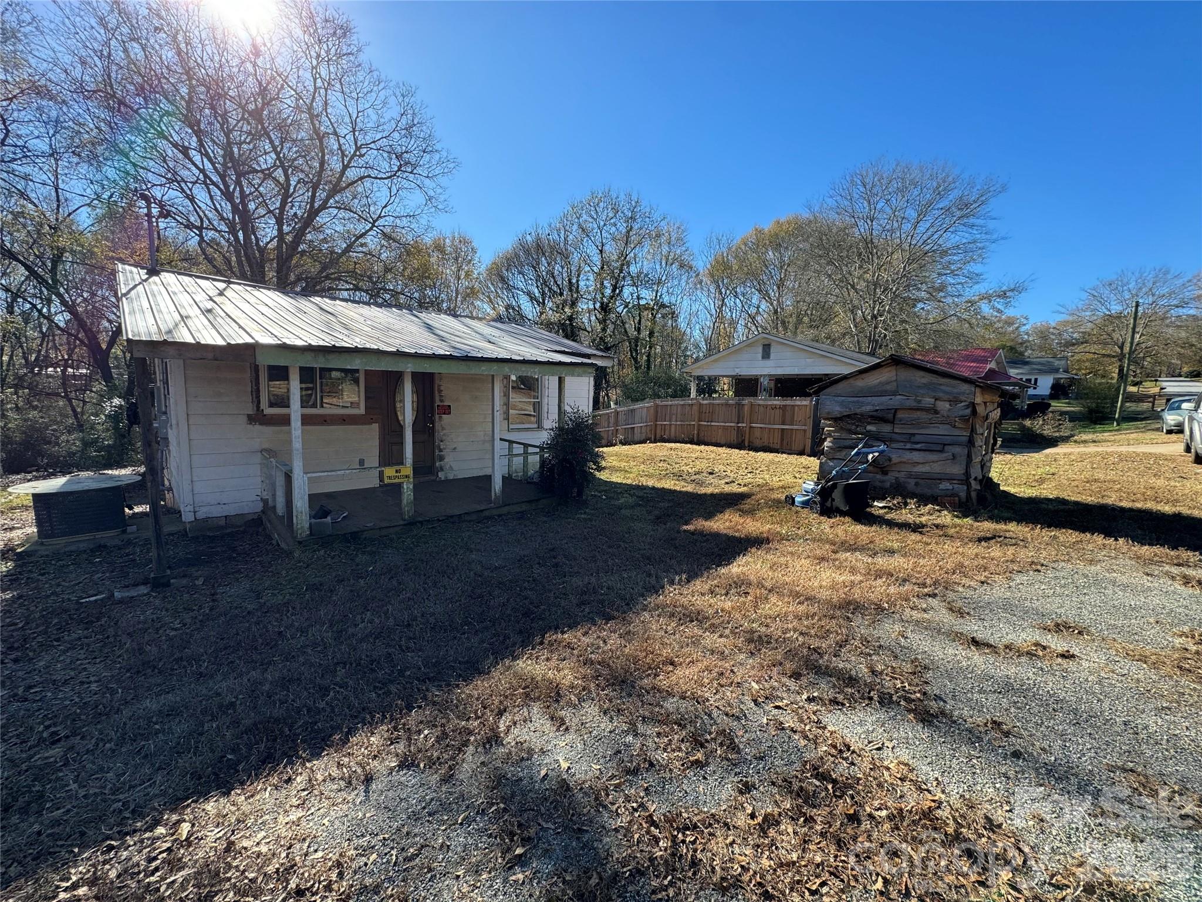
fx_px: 486
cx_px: 601
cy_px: 451
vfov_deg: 85.7
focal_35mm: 14
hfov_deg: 102.1
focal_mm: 2.22
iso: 40
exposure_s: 1/512
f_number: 2.2
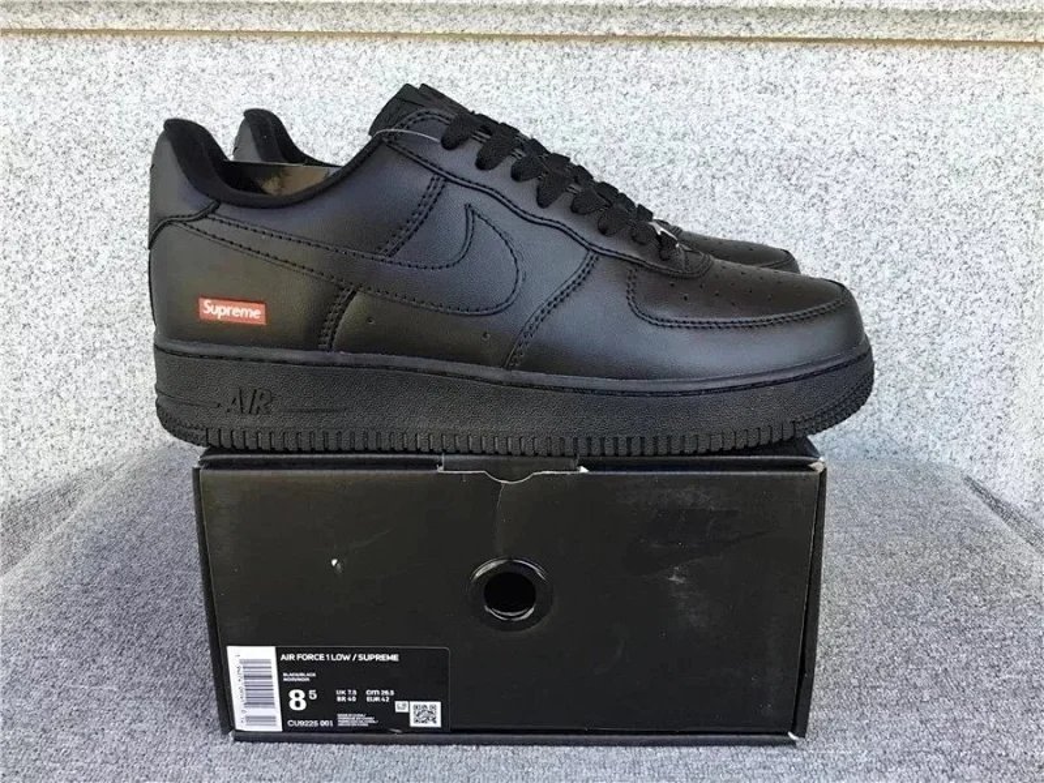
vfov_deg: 45.4
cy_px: 392
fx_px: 935
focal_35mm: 31
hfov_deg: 58.4
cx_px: 522
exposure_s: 1/100
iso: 40
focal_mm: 3.3
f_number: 2.4
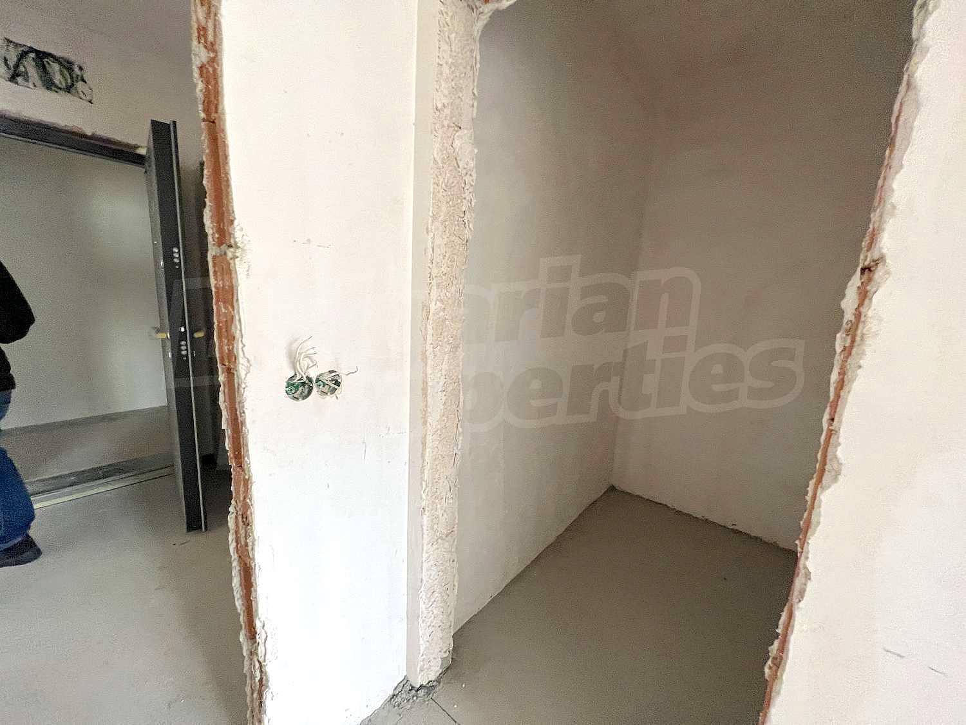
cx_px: 483
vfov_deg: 89.9
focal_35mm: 13
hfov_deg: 106.2
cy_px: 362
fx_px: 363
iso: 320
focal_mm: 1.57
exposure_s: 1/60
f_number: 1.8
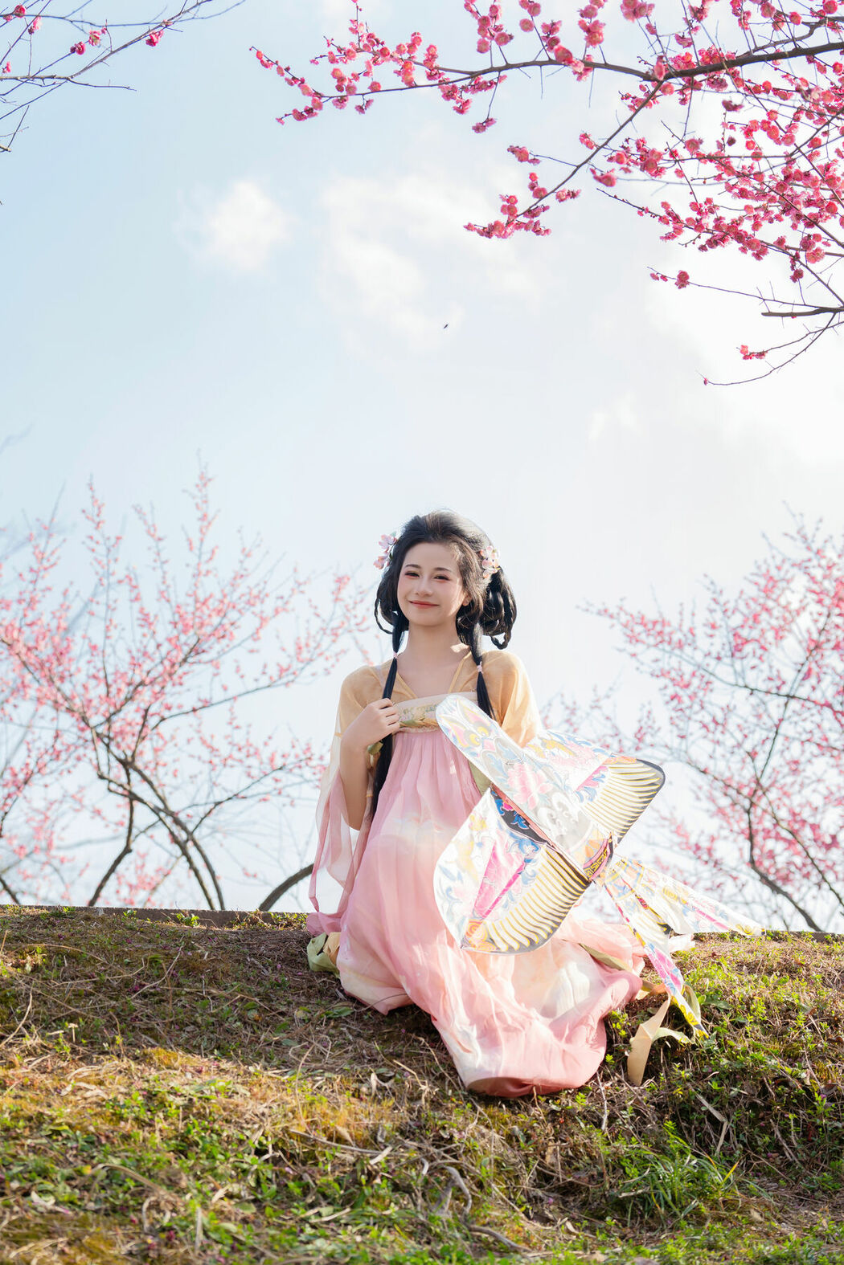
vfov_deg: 28.8
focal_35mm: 70
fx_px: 2461
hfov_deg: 19.5
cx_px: 422
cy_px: 632
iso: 200
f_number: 4.5
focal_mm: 70
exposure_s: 1/320
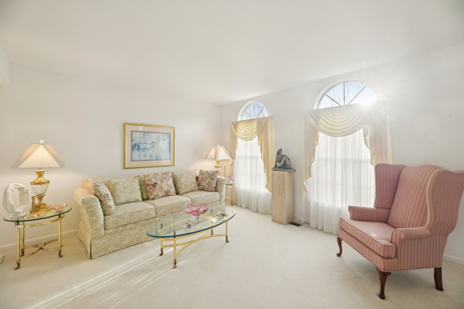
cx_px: 232
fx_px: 180
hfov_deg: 104.3
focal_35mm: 14
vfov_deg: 81.2
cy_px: 154
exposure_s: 1/25
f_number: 8
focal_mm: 14
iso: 100
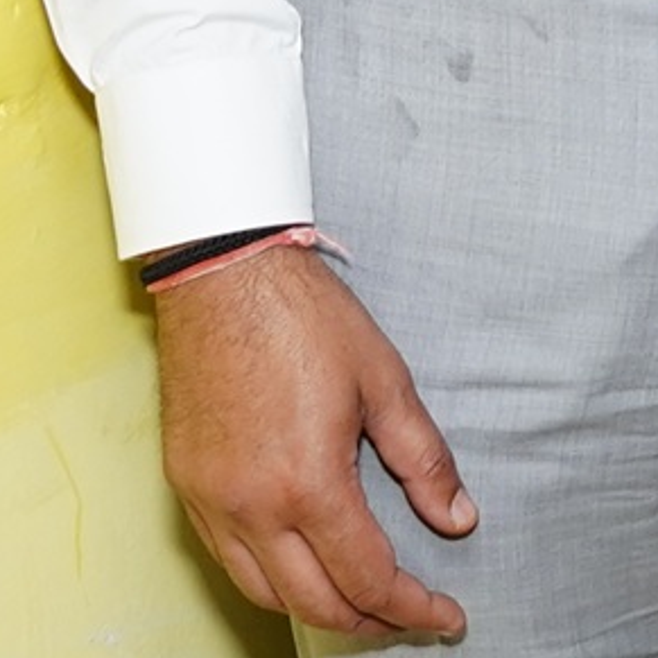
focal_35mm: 210
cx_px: 1363
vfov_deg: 8.0
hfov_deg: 7.9
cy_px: -624
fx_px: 4516
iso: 800
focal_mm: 24
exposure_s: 1/160
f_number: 4
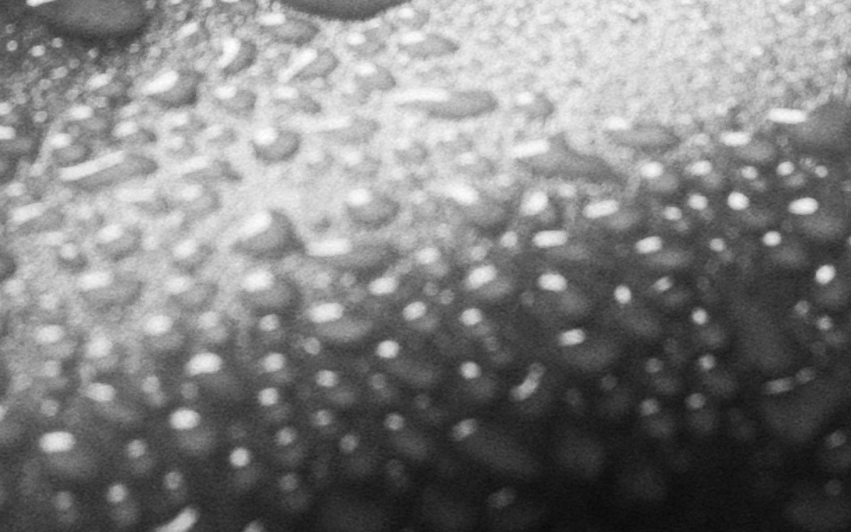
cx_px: 428
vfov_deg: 5.1
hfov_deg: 8.2
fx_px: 5938
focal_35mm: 256
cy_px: -334
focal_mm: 50
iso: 160
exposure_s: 1/125
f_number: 7.1
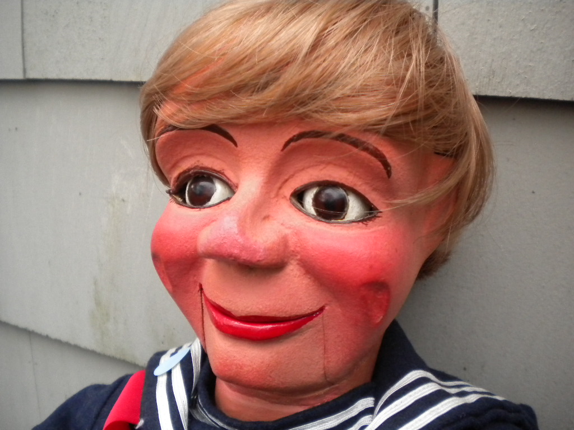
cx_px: 287
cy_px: 215
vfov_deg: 40.7
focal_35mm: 35
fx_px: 580
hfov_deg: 52.6
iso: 395
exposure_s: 1/58.6
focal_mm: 6.3
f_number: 3.1
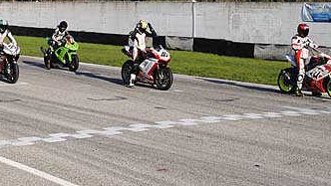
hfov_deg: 31.3
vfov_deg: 17.9
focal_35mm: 67
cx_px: 110
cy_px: 37
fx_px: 586
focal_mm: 29
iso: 140
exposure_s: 1/1000
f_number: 4.5
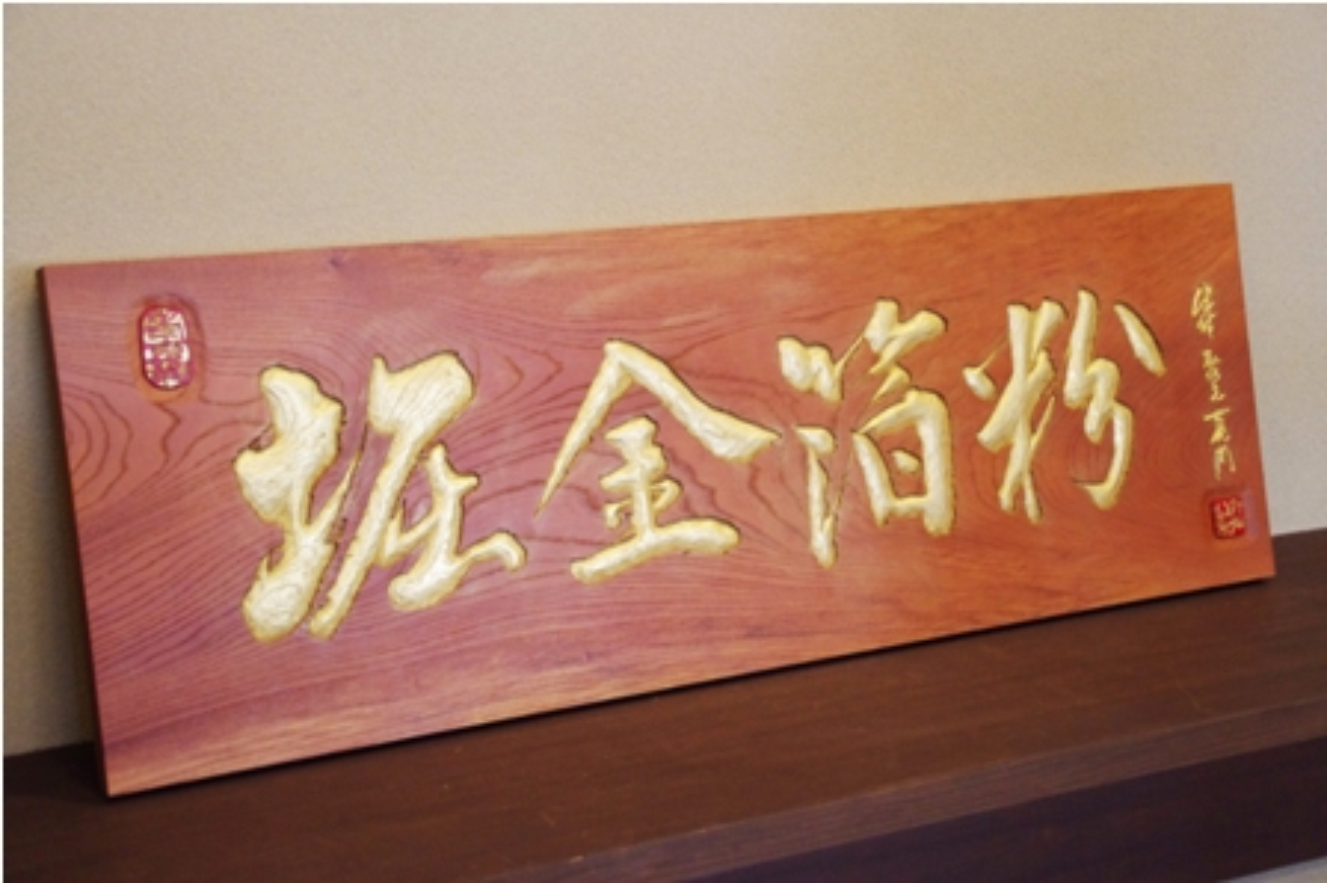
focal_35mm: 49
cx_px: 664
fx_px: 1805
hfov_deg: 40.4
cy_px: 442
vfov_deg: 27.5
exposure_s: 1/160
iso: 1600
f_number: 5
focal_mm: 33
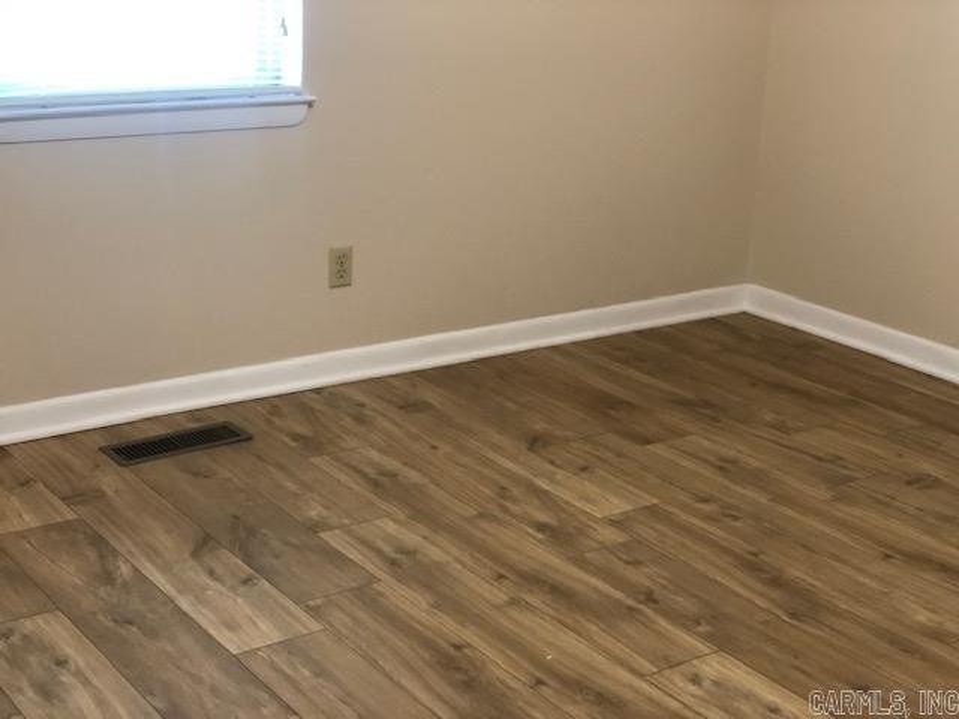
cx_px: 480
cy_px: 360
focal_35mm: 57
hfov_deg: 33.8
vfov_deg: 25.7
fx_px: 1579
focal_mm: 6.6
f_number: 2.8
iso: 125
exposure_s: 1/30
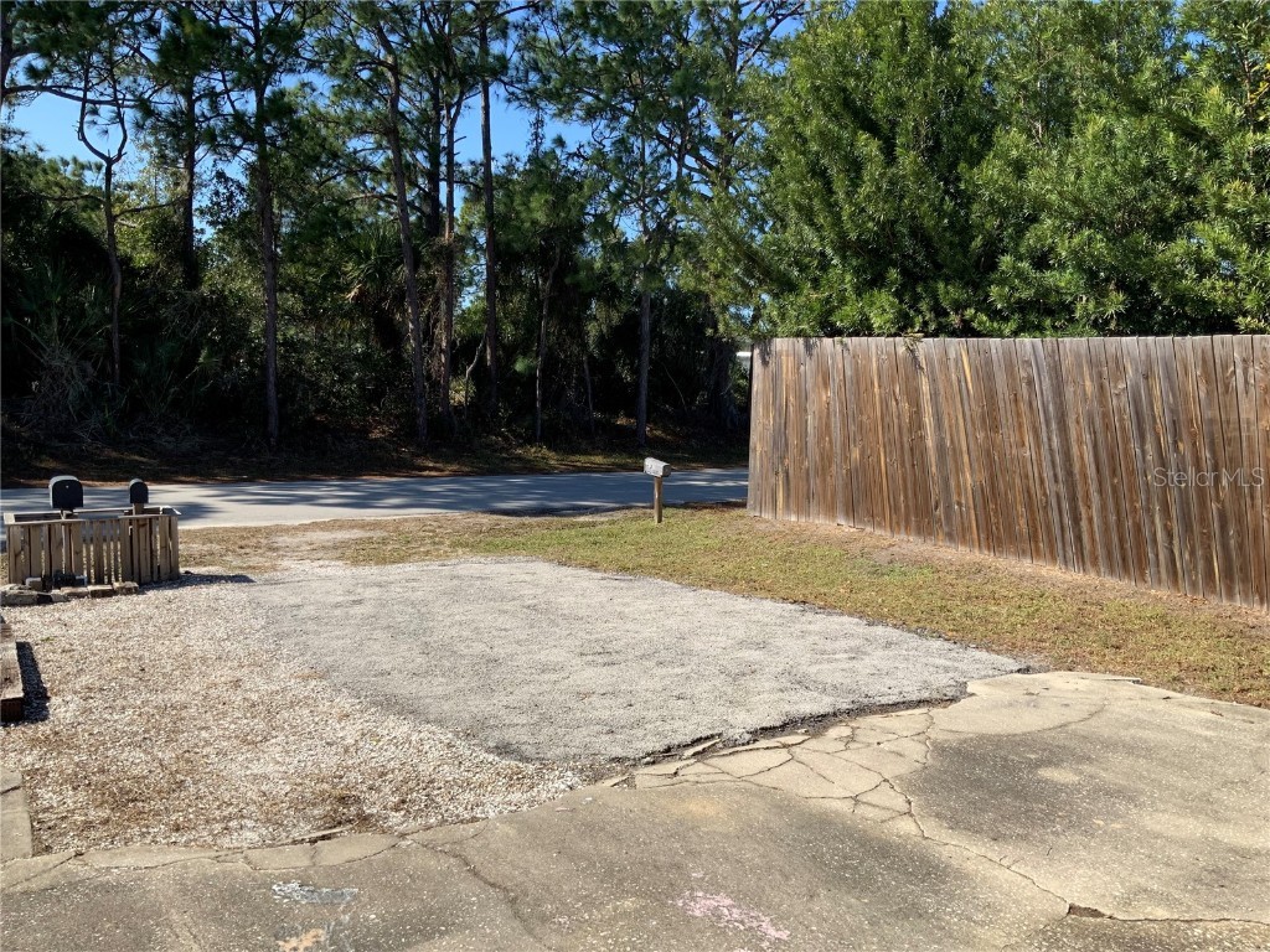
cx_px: 635
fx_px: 1064
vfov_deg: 48.2
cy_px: 476
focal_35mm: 29
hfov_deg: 61.7
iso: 16
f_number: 1.8
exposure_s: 1/1577
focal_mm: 3
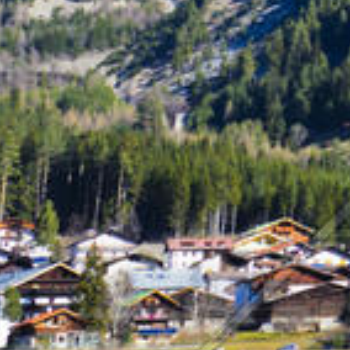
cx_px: 799
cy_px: -244
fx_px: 2517
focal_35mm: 220
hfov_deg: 7.5
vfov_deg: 7.7
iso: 100
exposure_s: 1/250
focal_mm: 28
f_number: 4.8
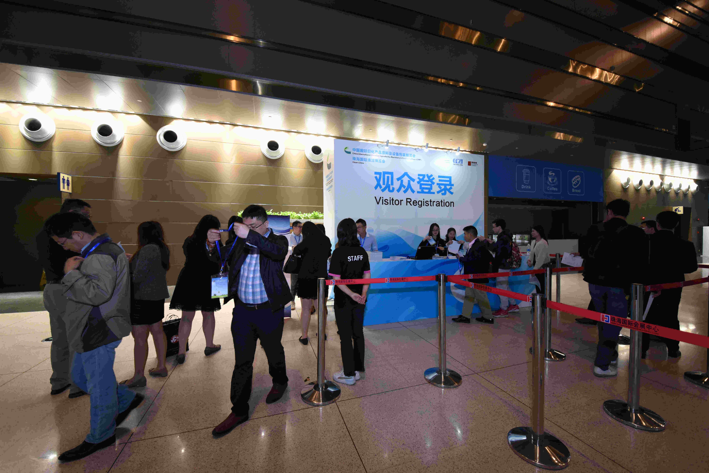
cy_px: 236
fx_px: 276
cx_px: 354
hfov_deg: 104.2
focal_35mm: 14
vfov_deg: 81.3
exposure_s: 1/80
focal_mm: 14
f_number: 4.8
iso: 2500
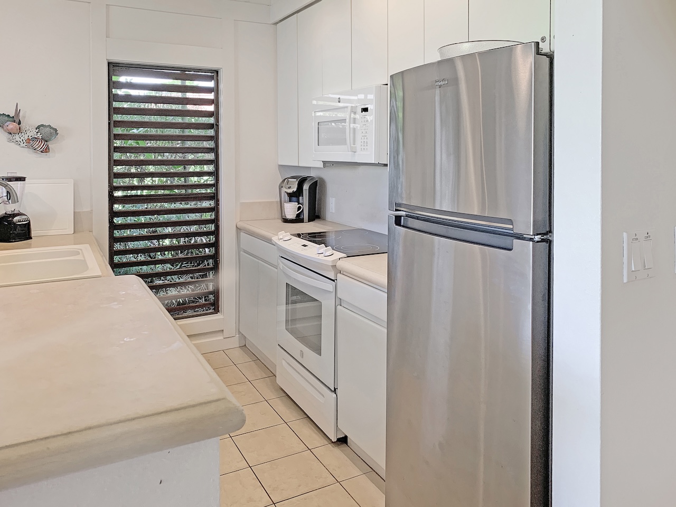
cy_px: 254
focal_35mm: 26
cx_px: 338
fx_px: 508
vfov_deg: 53.1
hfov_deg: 67.3
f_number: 1.8
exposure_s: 1/120
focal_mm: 4.25
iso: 100
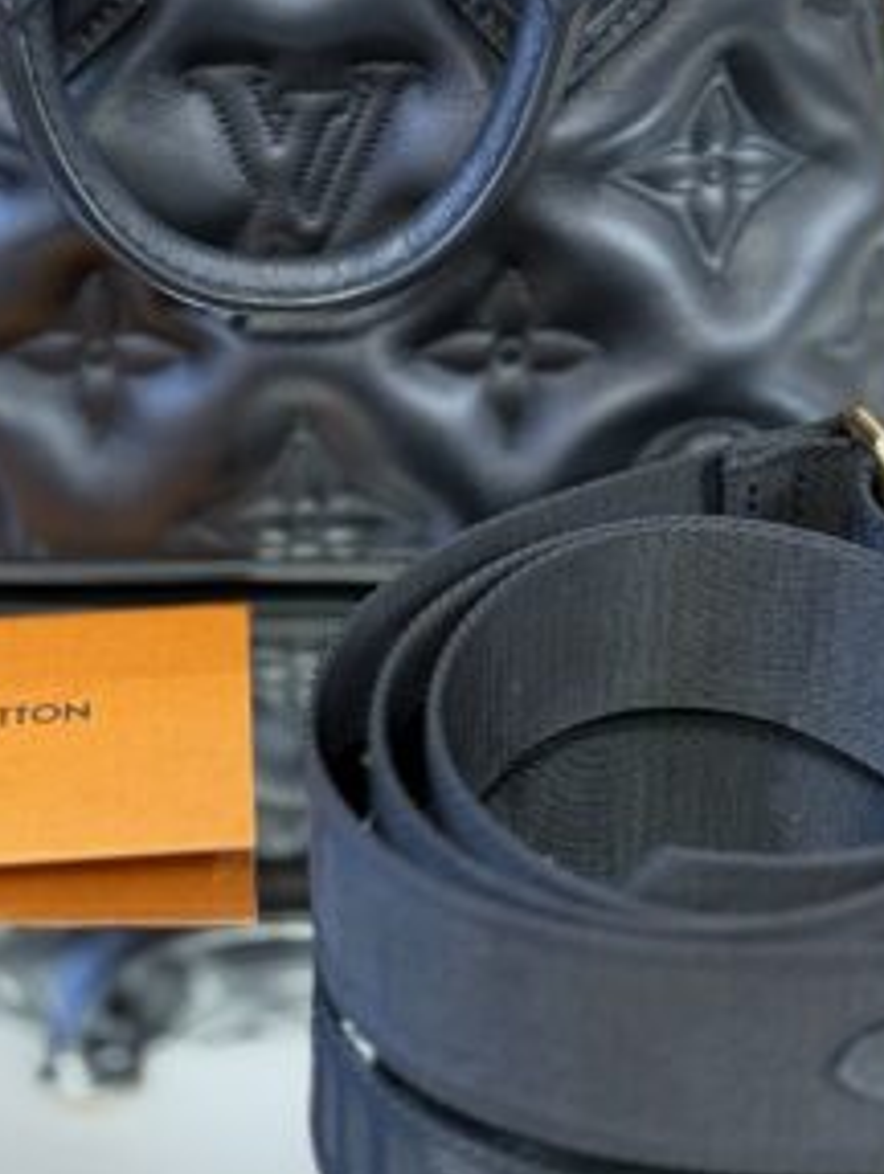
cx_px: 311
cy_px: 198
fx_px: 3024
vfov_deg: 21.6
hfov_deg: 16.6
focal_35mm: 89
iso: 250
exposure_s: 1/60
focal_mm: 6.76
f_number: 1.78
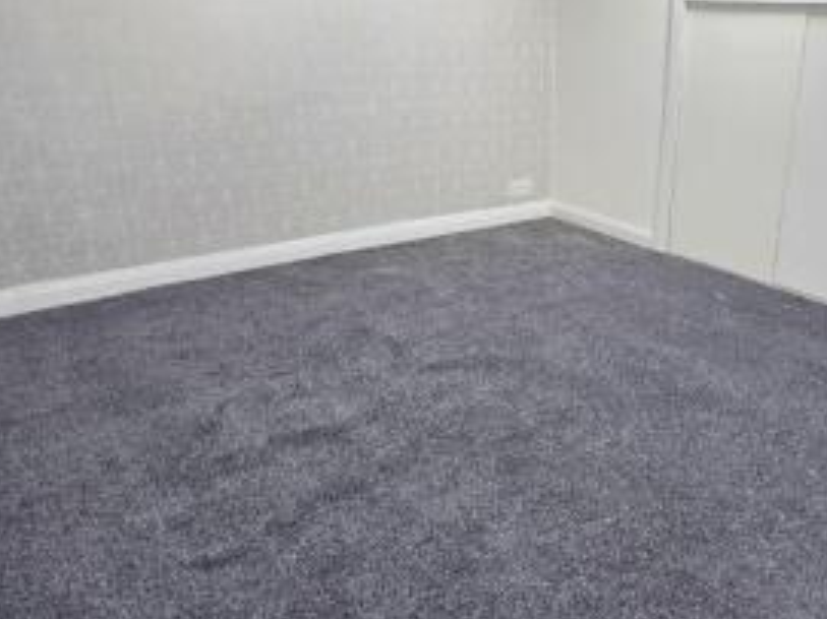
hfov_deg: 60.8
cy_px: 270
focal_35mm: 28
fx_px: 669
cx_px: 597
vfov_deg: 49.6
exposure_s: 1/50
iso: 64
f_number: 2.2
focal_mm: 2.2
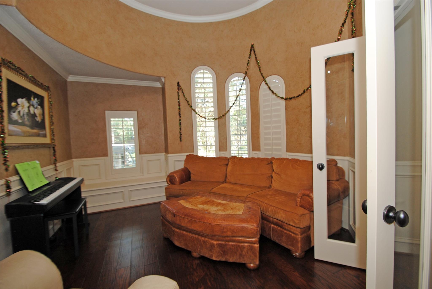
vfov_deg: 77.5
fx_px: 180
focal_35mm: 15
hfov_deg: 100.3
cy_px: 144
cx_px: 216
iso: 200
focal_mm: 10
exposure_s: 1/60
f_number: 4
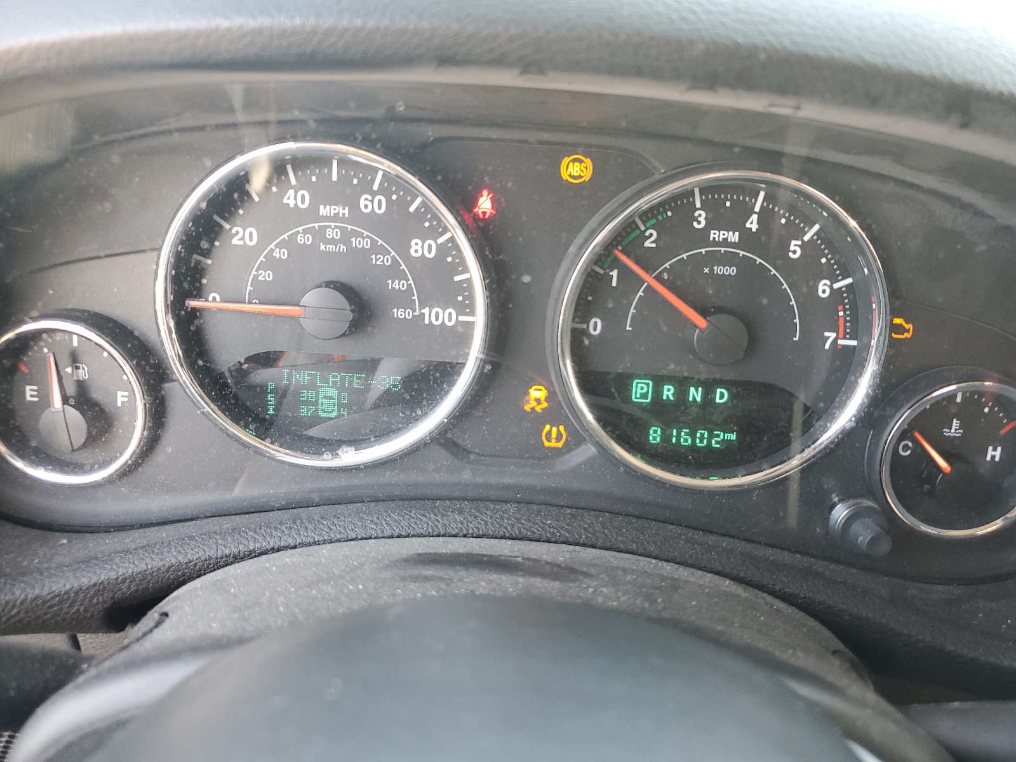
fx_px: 763
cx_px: 508
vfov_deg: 53.1
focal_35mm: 26
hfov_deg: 67.3
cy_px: 381
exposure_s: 1/50
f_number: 1.5
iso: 83
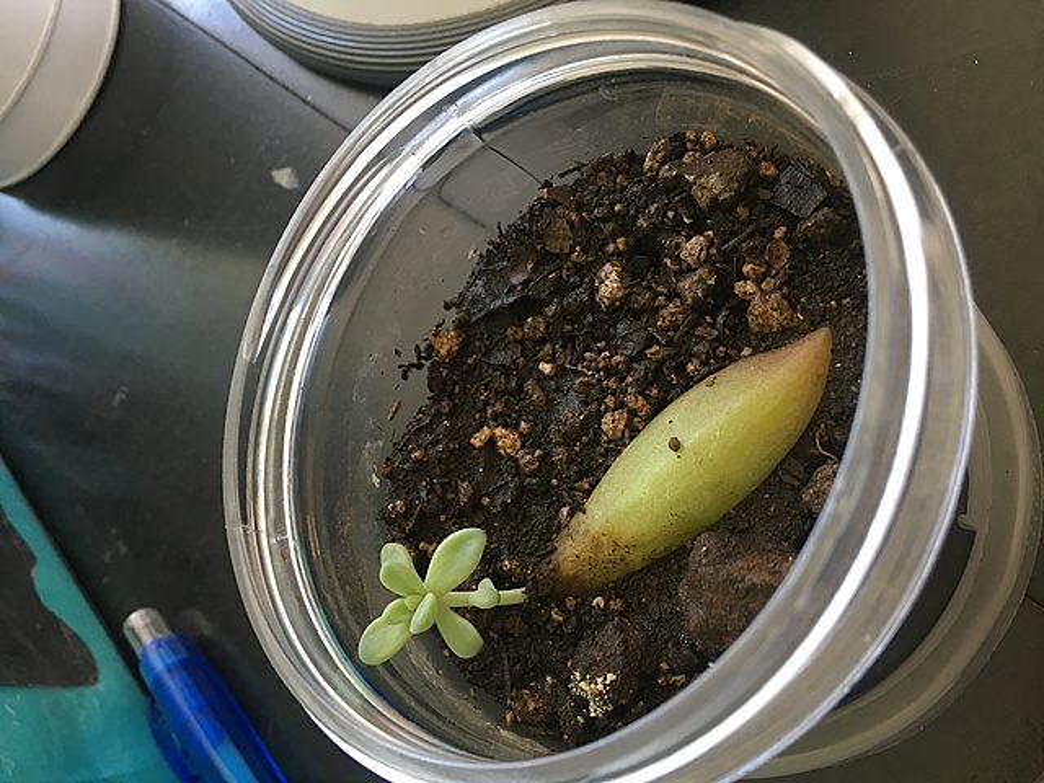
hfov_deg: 61.7
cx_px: 522
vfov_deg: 48.2
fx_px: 875
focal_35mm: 29
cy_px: 392
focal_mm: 4.15
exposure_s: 1/30
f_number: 2.2
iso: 80
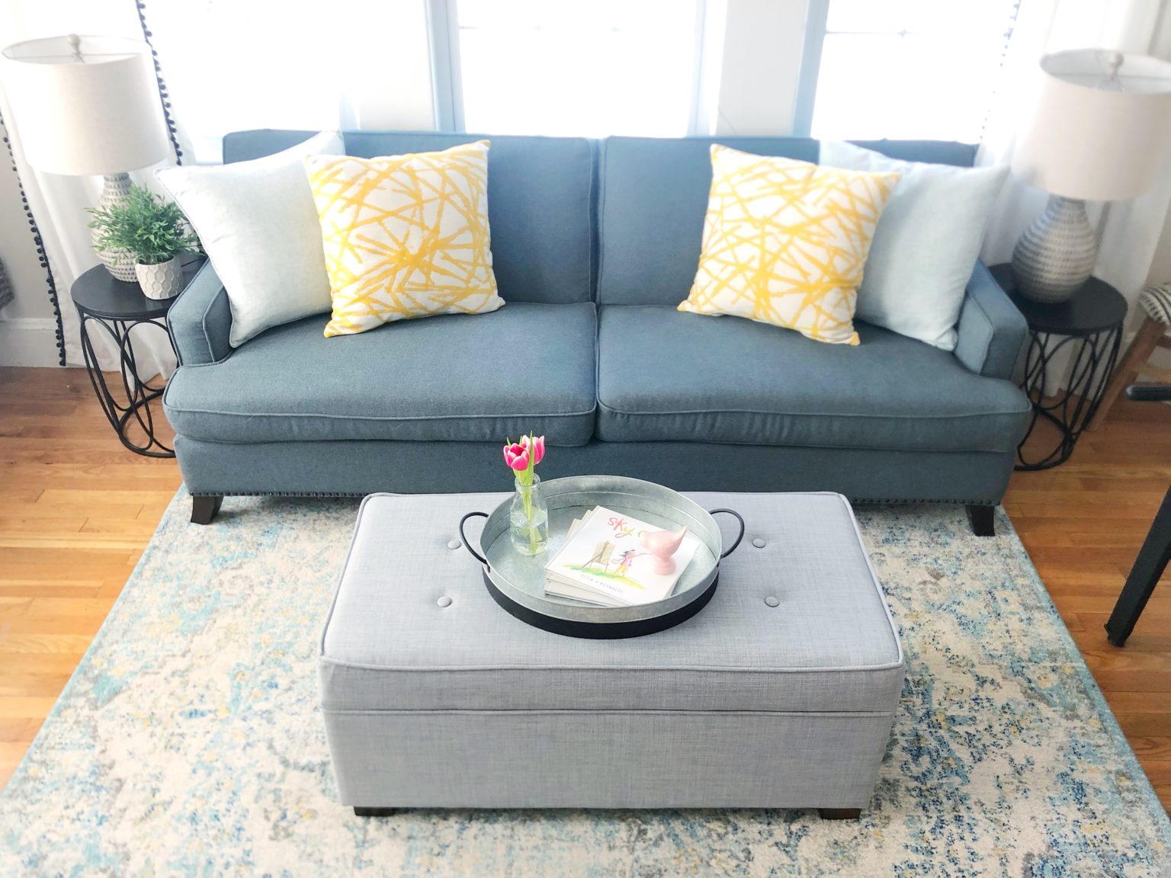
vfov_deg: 49.7
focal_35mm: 28
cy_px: 439
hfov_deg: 63.4
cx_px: 586
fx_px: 947
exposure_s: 1/30
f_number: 1.8
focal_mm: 3.99
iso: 32
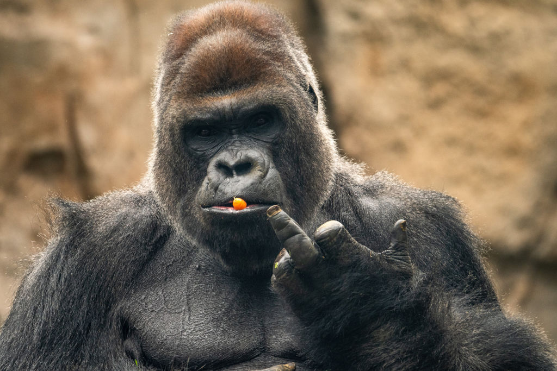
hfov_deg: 4.6
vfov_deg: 3.1
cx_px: 278
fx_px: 6963
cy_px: 186
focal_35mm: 450
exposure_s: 1/500
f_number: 6
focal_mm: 300
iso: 800
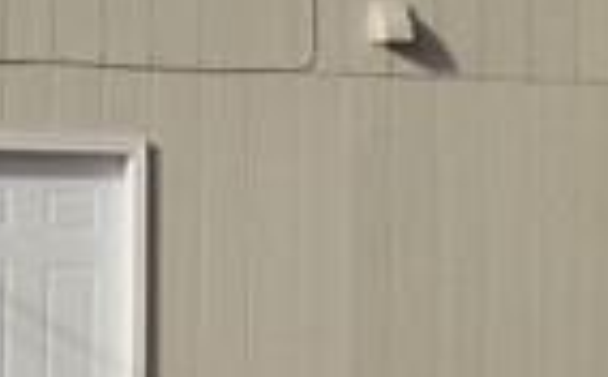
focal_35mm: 230
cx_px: -43
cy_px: -154
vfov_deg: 5.6
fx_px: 3802
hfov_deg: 9.1
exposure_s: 1/160
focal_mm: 5.3
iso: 80
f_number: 10.6
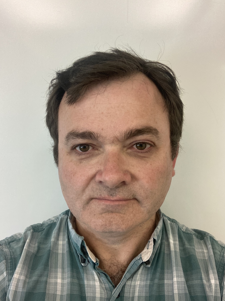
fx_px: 286
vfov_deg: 55.3
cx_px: 113
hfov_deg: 42.9
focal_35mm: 33
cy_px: 154
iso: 200
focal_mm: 2.87
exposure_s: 1/40
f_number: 2.2
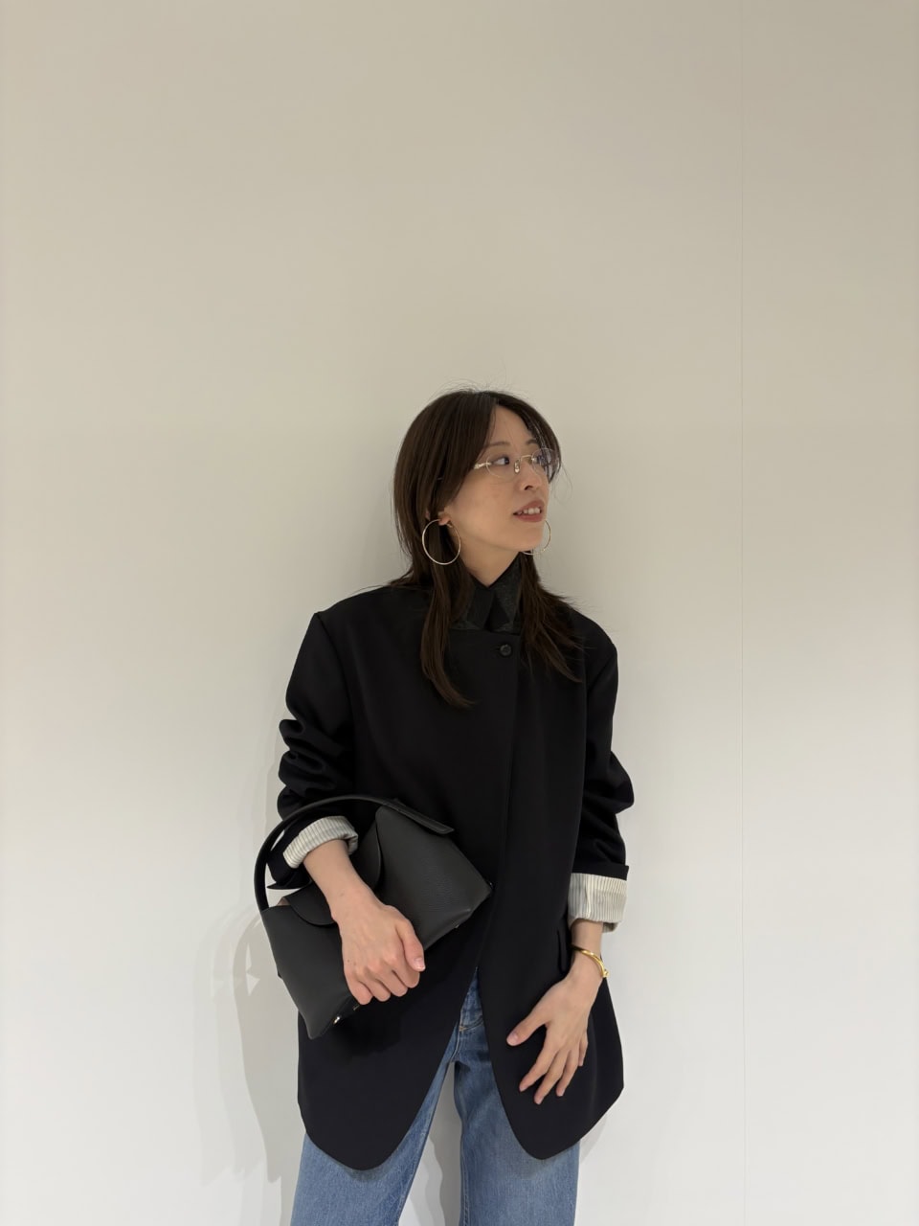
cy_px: 613
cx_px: 460
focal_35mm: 26
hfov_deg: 53.1
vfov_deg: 67.3
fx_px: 920
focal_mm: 6
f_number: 1.6
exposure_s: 1/110
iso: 100
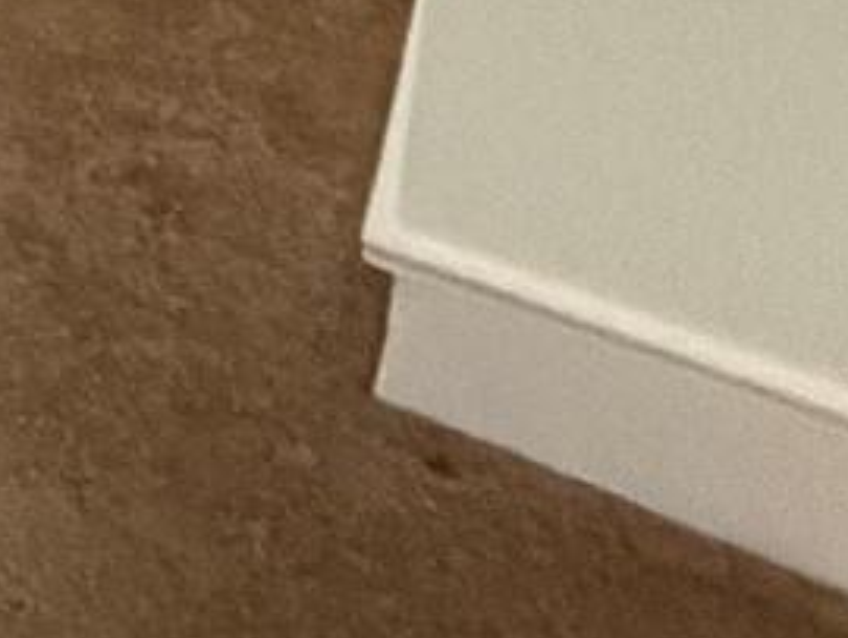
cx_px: -2001
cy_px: -1248
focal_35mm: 106
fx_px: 2599
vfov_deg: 10.3
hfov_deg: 10.0
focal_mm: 2.22
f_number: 2.2
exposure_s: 1/60
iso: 640
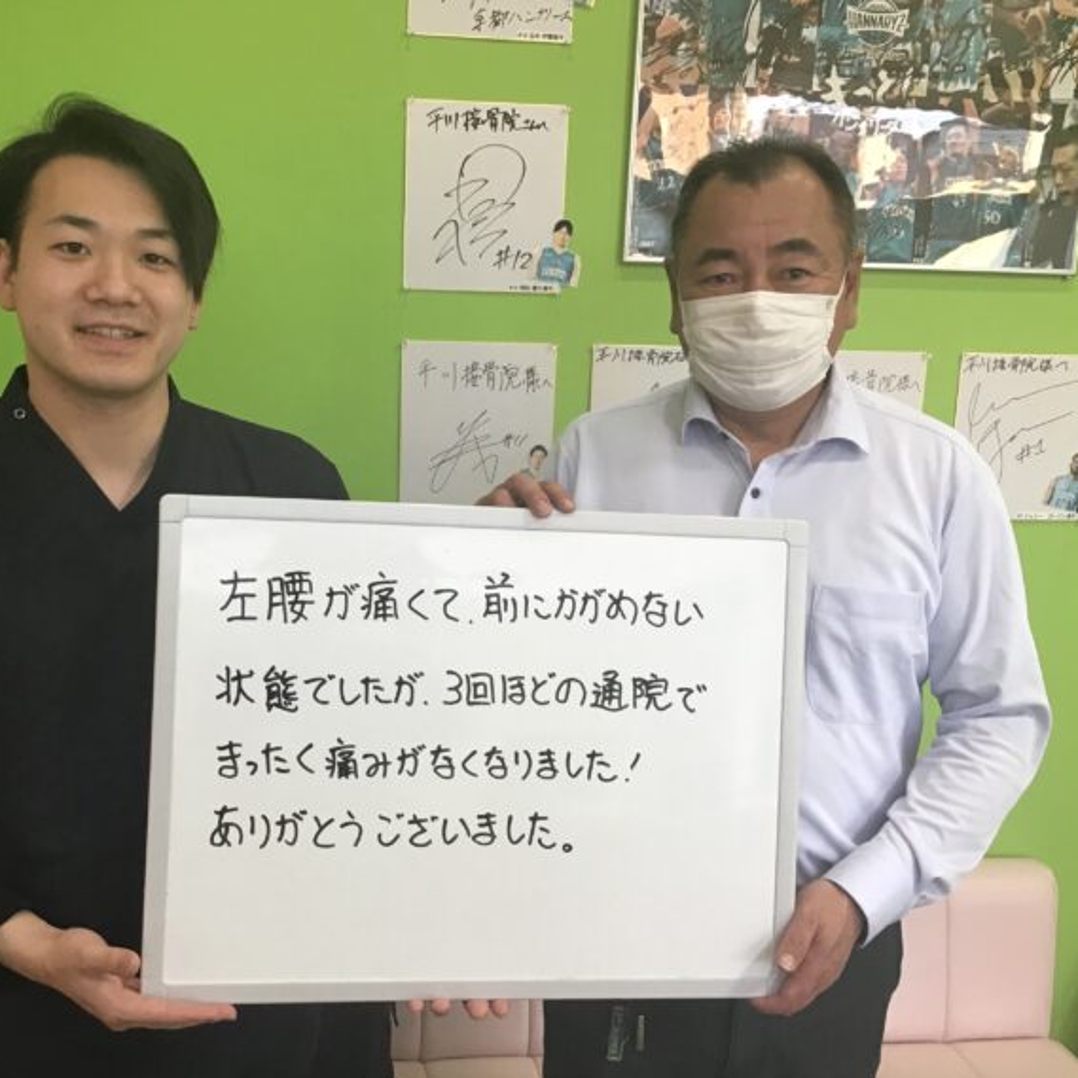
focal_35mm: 37
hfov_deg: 44.8
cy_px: 544
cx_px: 457
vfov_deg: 44.9
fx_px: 1304
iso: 50
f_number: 2.4
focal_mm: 3.3
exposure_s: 1/30
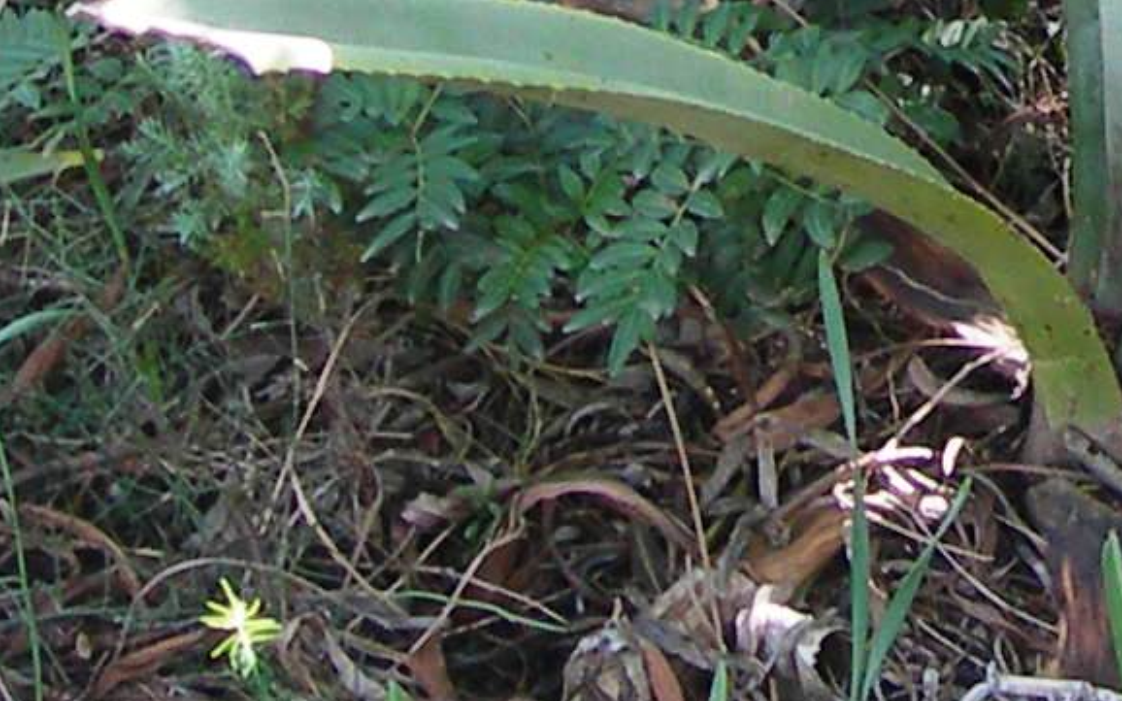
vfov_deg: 6.0
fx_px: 6542
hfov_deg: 9.6
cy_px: -779
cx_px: 1627
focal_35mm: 214
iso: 50
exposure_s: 1/40
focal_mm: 7.8
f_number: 2.8
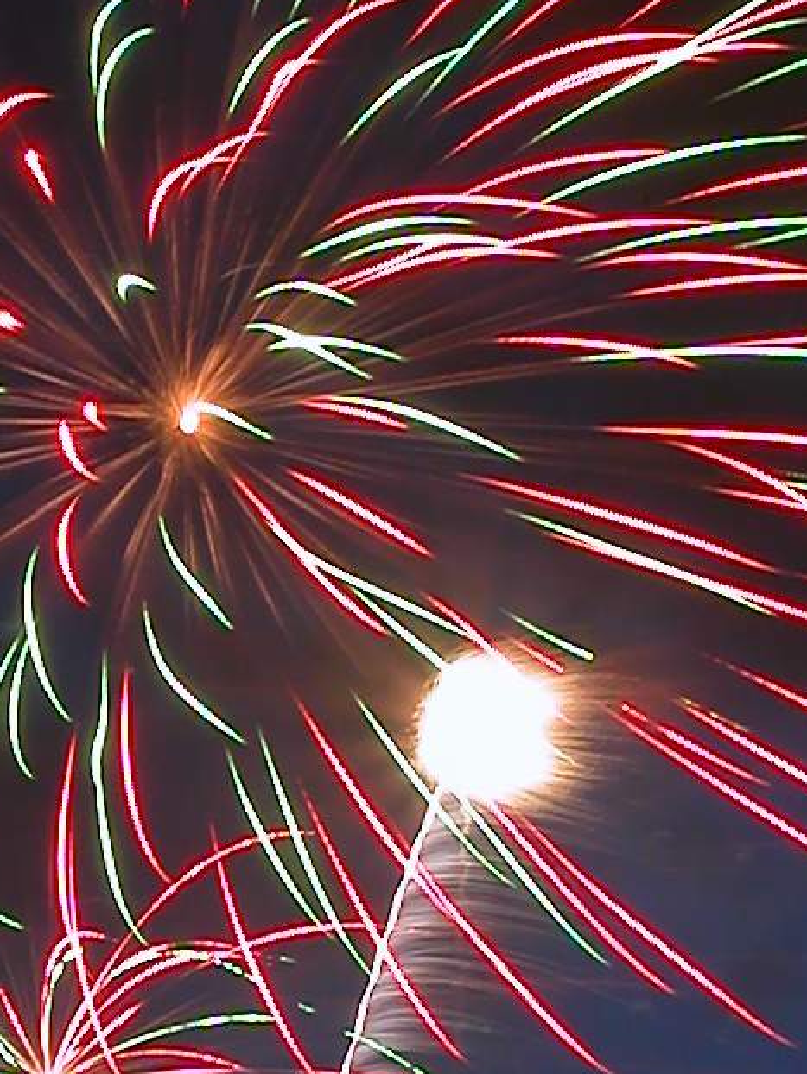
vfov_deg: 27.0
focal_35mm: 72
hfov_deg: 20.5
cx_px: 415
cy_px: 535
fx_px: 2237
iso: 100
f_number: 7.1
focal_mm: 8.9
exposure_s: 9.04
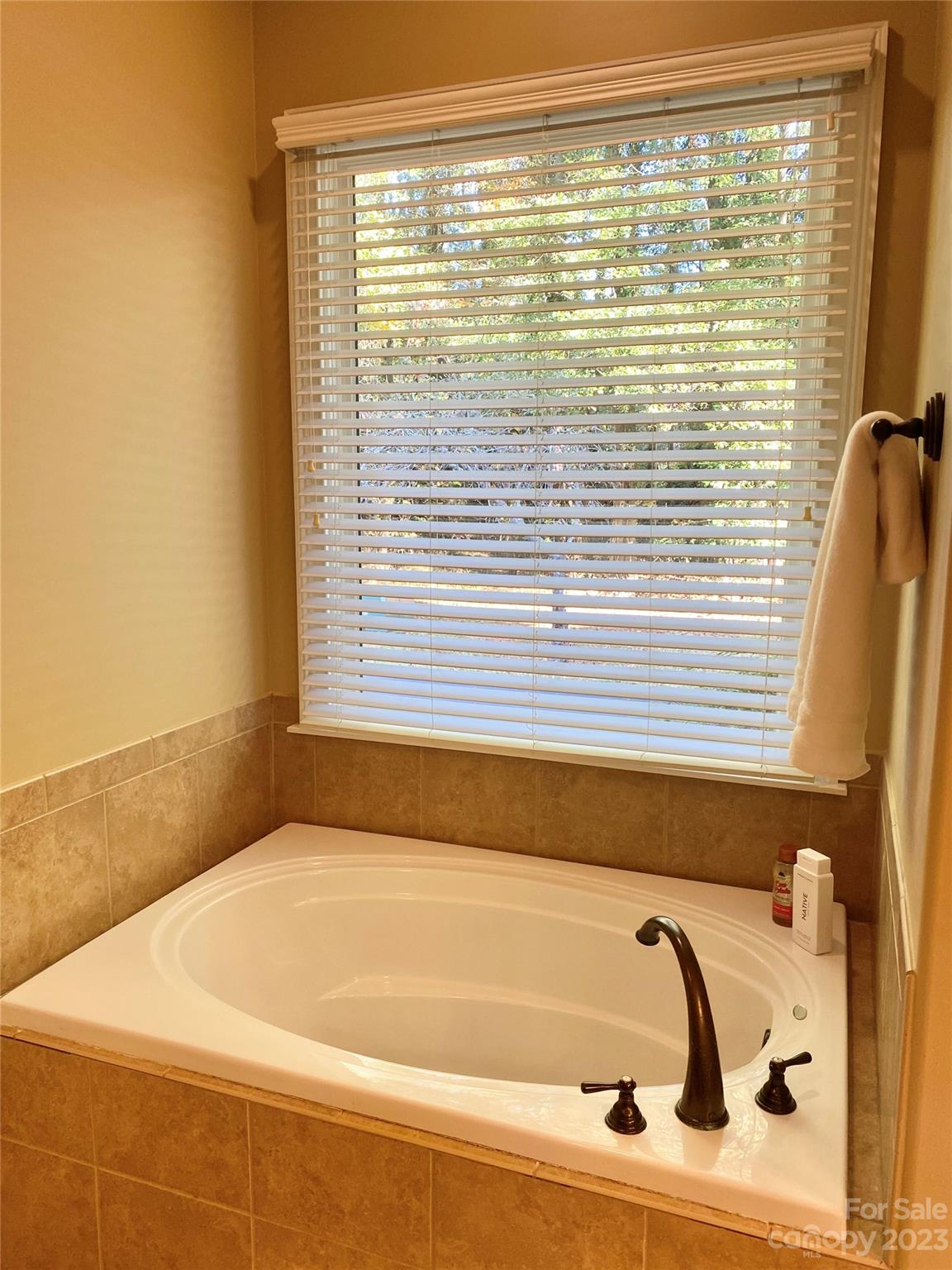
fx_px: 953
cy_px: 635
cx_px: 476
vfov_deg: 67.3
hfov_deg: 53.1
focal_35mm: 26
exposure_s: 1/60
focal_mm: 4.25
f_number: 1.8
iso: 80
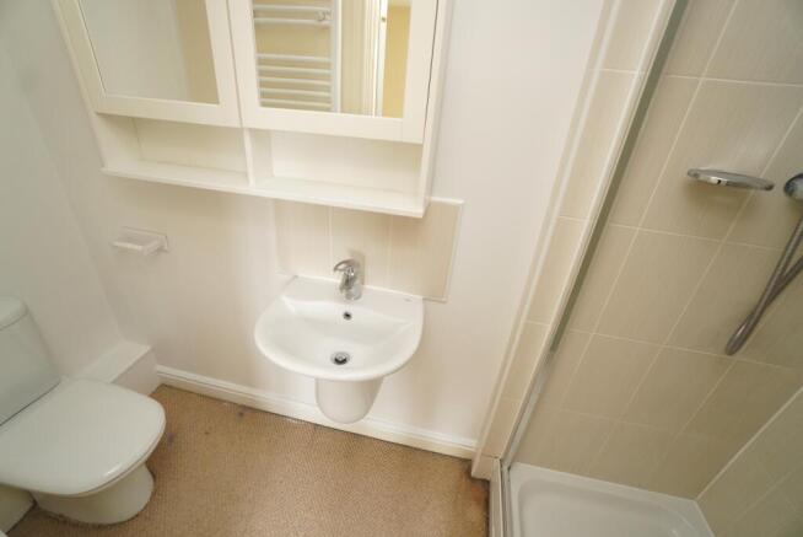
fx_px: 335
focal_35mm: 15
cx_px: 402
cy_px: 268
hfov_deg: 100.4
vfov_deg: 77.4
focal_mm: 10
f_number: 4
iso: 1000
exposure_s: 1/60
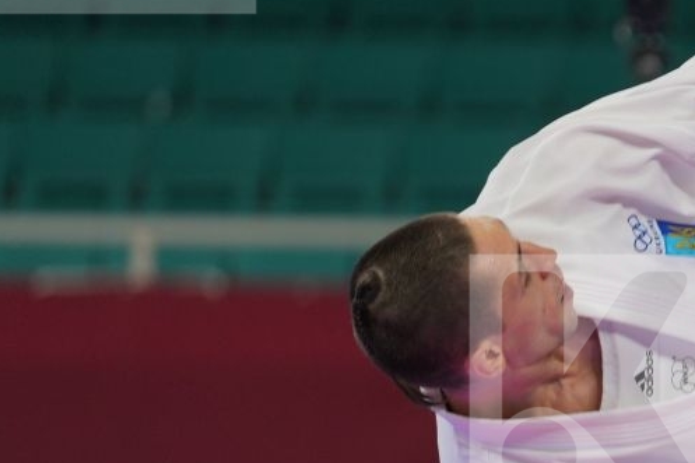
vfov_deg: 2.4
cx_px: 1074
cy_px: 382
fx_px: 11116
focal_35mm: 576
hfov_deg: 3.6
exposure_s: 1/500
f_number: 2.8
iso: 320
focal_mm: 159
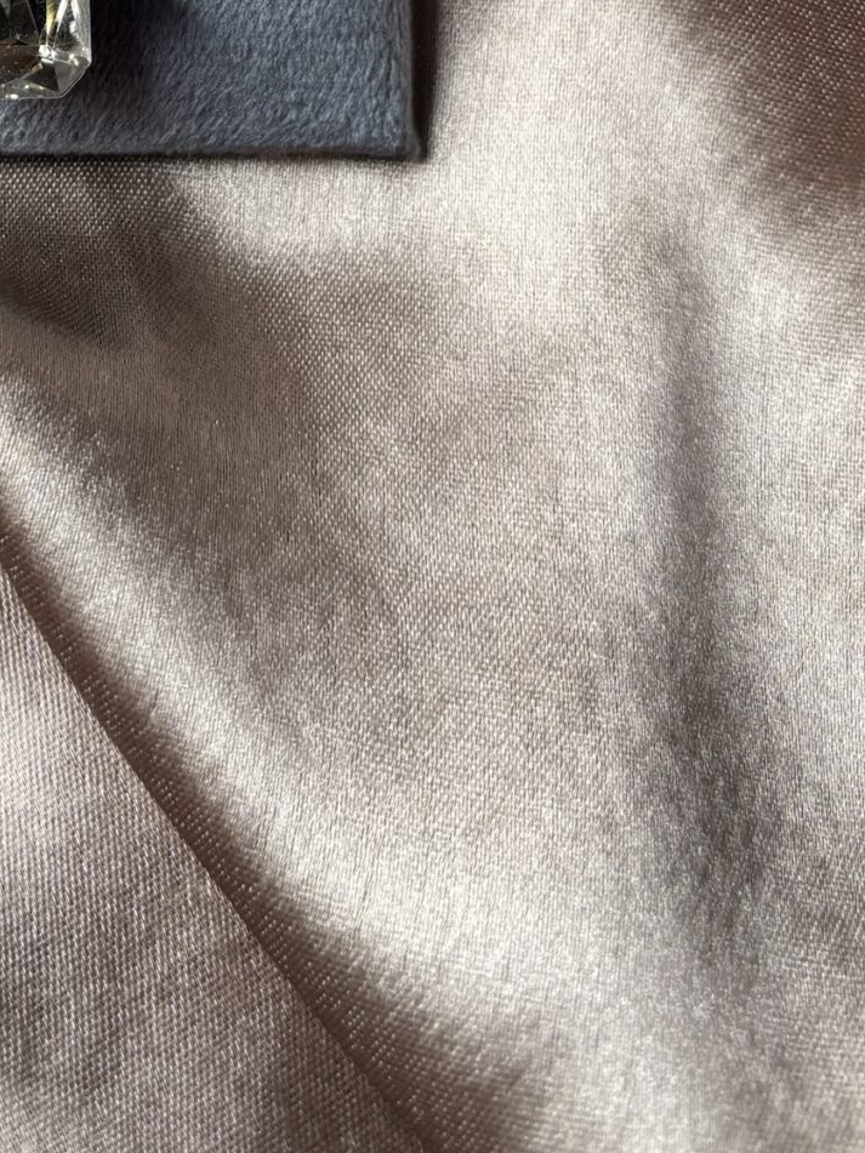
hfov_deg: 20.5
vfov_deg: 24.4
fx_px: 2333
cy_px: -329
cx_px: 61
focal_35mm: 70
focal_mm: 5.96
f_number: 1.6
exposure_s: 1/121
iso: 50
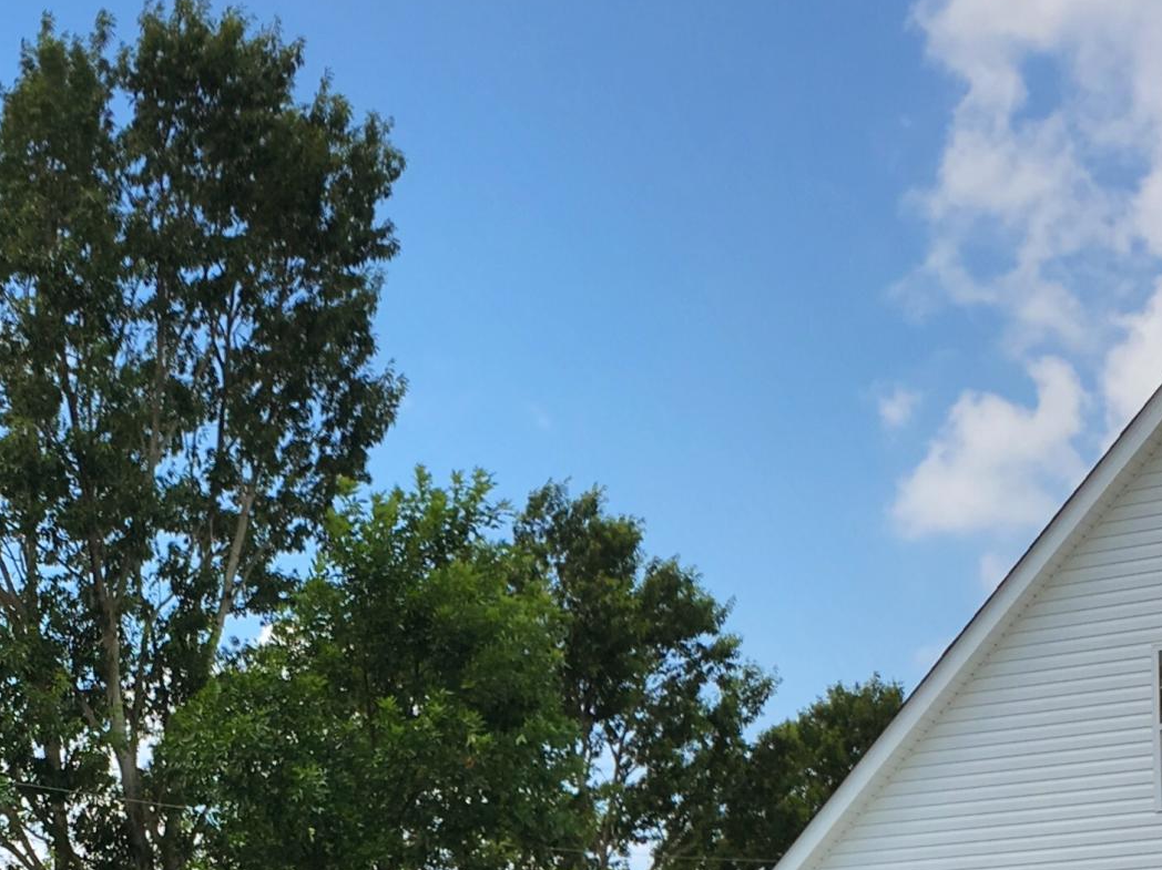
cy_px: 1038
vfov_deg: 17.0
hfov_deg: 23.4
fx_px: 2785
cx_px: 366
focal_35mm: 83
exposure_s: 1/4274
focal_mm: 4.15
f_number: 2.2
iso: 25
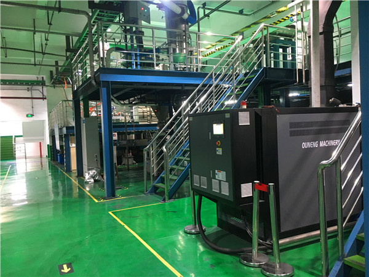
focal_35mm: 29
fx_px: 309
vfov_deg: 48.2
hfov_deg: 61.7
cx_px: 184
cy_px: 138
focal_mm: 4.15
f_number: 2.2
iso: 200
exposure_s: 1/33
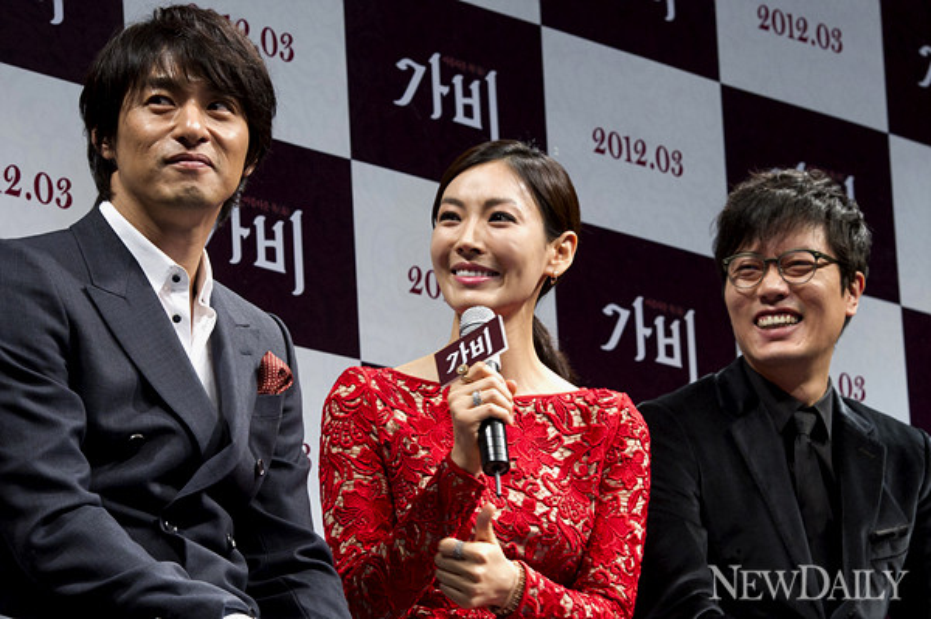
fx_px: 2997
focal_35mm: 116
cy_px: 310
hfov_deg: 17.7
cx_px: 466
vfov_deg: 11.8
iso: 3200
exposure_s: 1/250
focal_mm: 116
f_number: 8
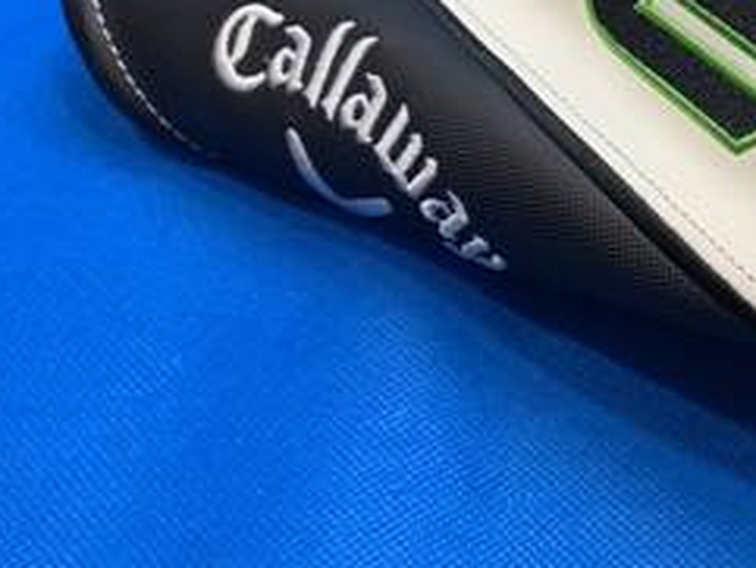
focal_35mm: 69
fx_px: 1508
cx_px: 985
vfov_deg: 20.9
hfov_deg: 24.5
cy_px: 66
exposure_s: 1/60
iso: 64
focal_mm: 4.25
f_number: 1.8
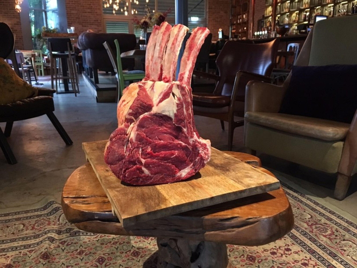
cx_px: 178
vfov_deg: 48.2
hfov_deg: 61.7
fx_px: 299
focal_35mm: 29
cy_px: 134
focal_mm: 4.15
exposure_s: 1/17
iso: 250
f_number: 2.2
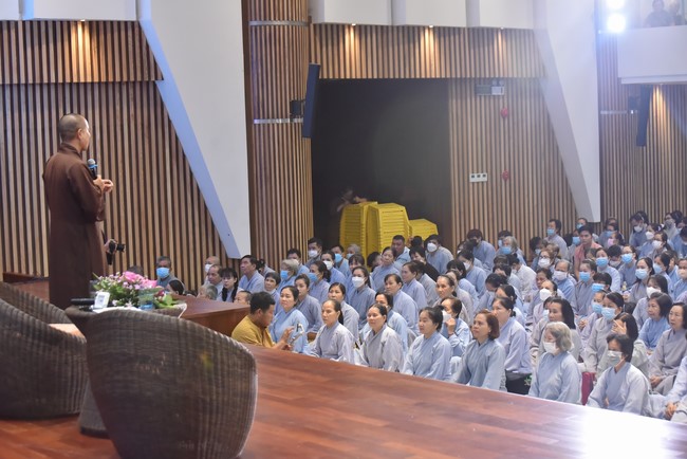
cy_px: 230
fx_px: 1336
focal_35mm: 70
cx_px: 344
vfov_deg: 19.5
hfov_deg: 28.8
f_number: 5.6
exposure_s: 1/160
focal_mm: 70
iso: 3200
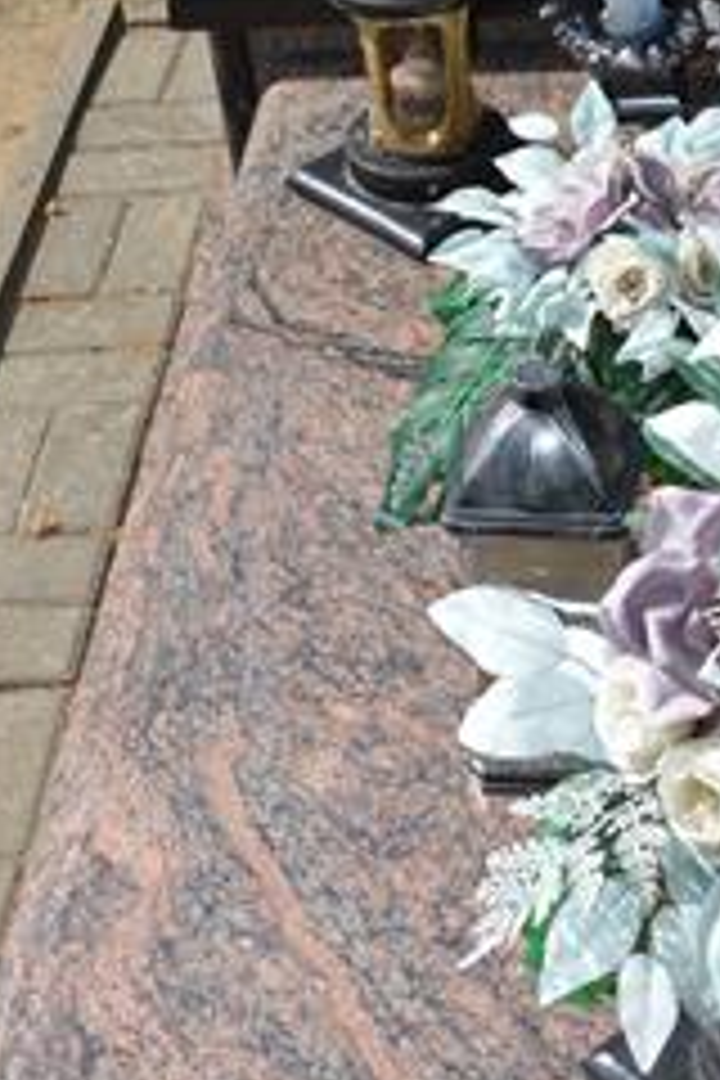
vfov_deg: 27.8
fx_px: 2160
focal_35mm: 72
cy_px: 310
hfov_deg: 18.7
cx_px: 612
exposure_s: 1/200
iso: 100
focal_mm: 18
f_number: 9
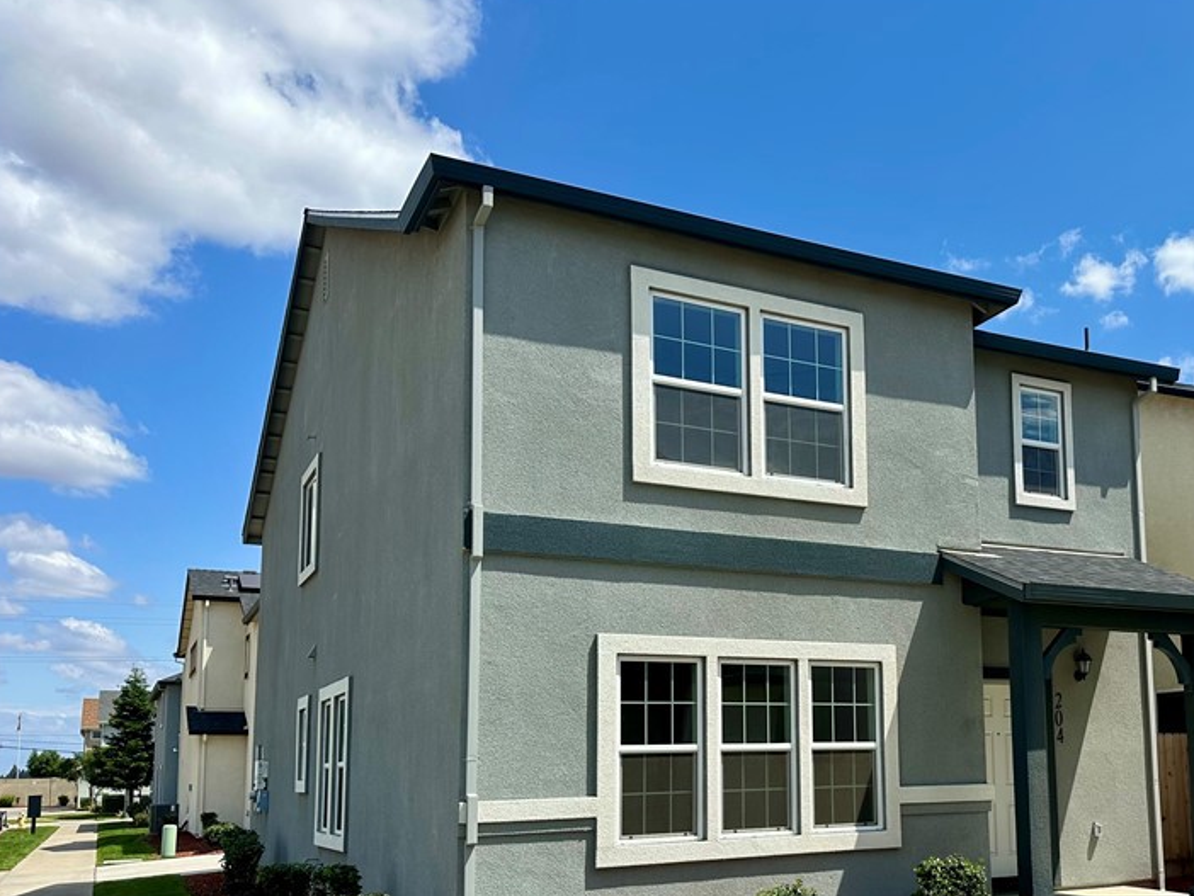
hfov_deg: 51.0
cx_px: 856
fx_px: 1208
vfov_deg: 40.0
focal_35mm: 35
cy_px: 629
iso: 80
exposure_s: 1/4184
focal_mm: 6.86
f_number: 1.78
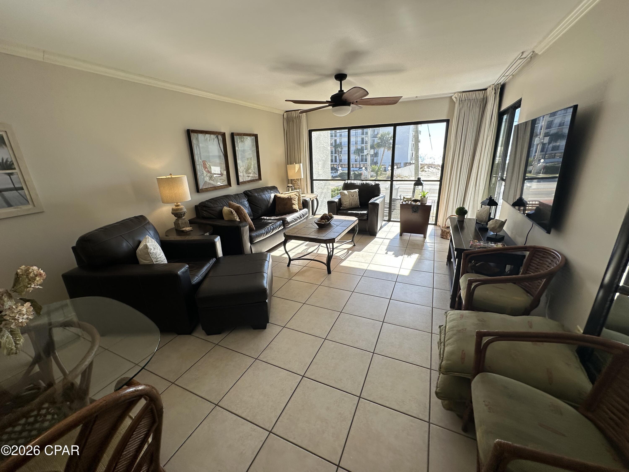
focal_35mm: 14
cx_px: 314
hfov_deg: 102.1
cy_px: 236
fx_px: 254
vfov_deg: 85.7
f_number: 2.2
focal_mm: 2.22
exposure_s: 1/198
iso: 40
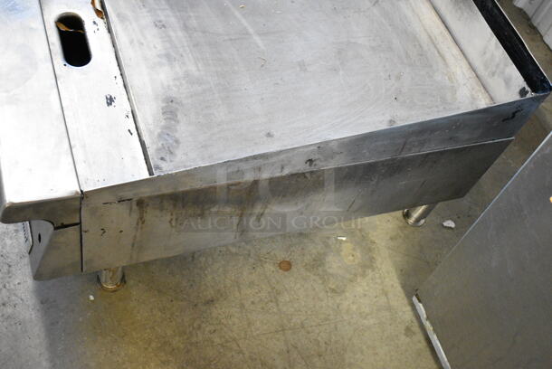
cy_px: 184
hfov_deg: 44.9
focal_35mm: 44
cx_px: 276
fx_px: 668
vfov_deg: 30.9
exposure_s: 1/125
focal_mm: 29
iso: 6400
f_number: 4.2
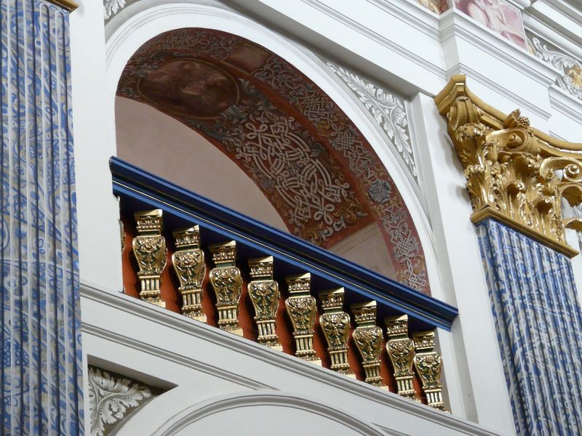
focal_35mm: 101
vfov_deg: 14.6
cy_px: 218
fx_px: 1698
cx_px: 291
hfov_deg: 19.4
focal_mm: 16.6
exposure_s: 1/30
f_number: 3.6
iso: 400
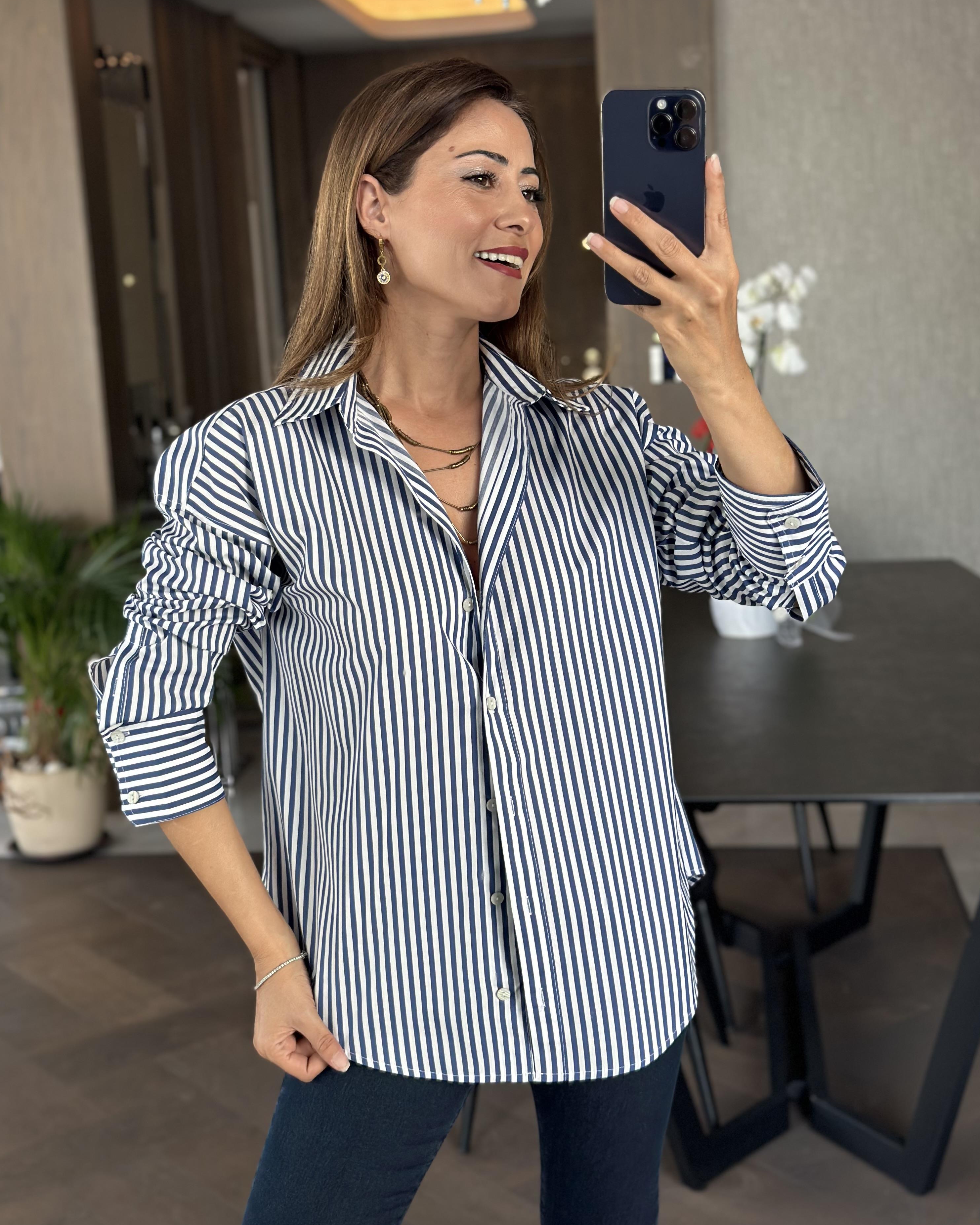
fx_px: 1849
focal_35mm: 51
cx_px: 484
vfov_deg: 36.6
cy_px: 578
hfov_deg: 29.7
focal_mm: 6.86
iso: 125
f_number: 1.78
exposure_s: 1/60
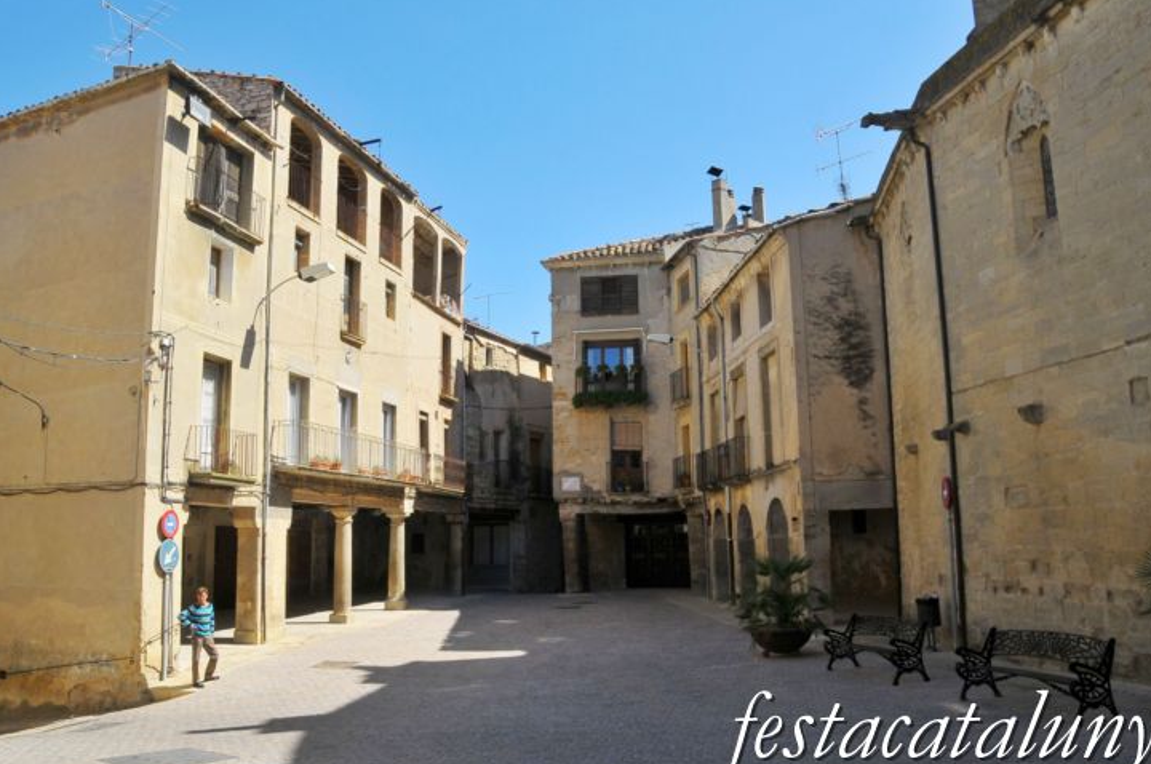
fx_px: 958
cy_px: 362
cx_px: 572
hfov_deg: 62.0
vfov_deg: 43.5
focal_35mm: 30
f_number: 11
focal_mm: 18
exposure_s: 1/250
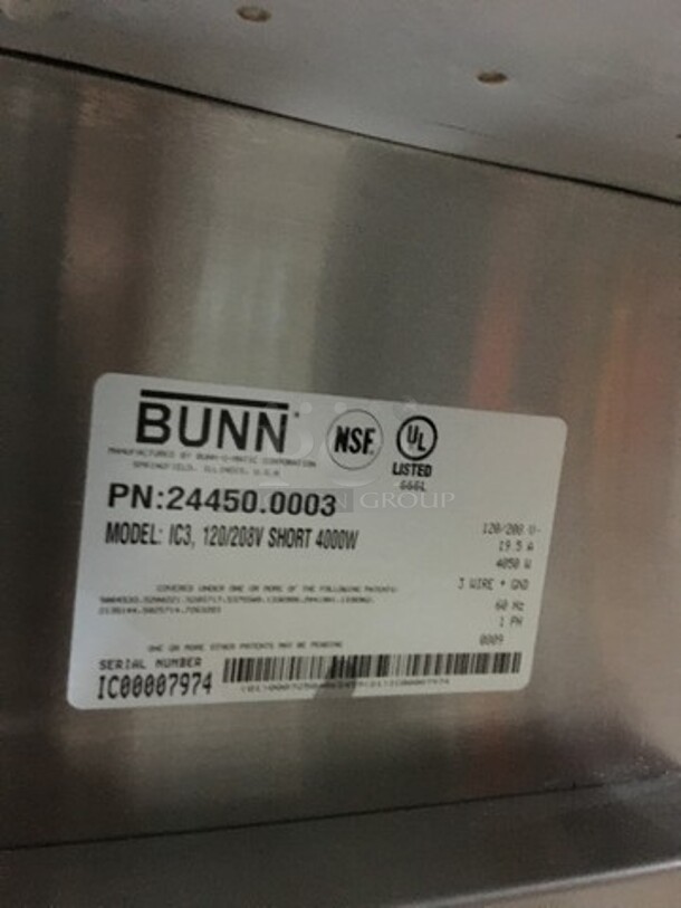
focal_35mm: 29
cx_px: 340
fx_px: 760
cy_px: 454
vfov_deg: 61.7
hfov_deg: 48.2
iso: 500
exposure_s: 1/15
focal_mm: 4.15
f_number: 2.2
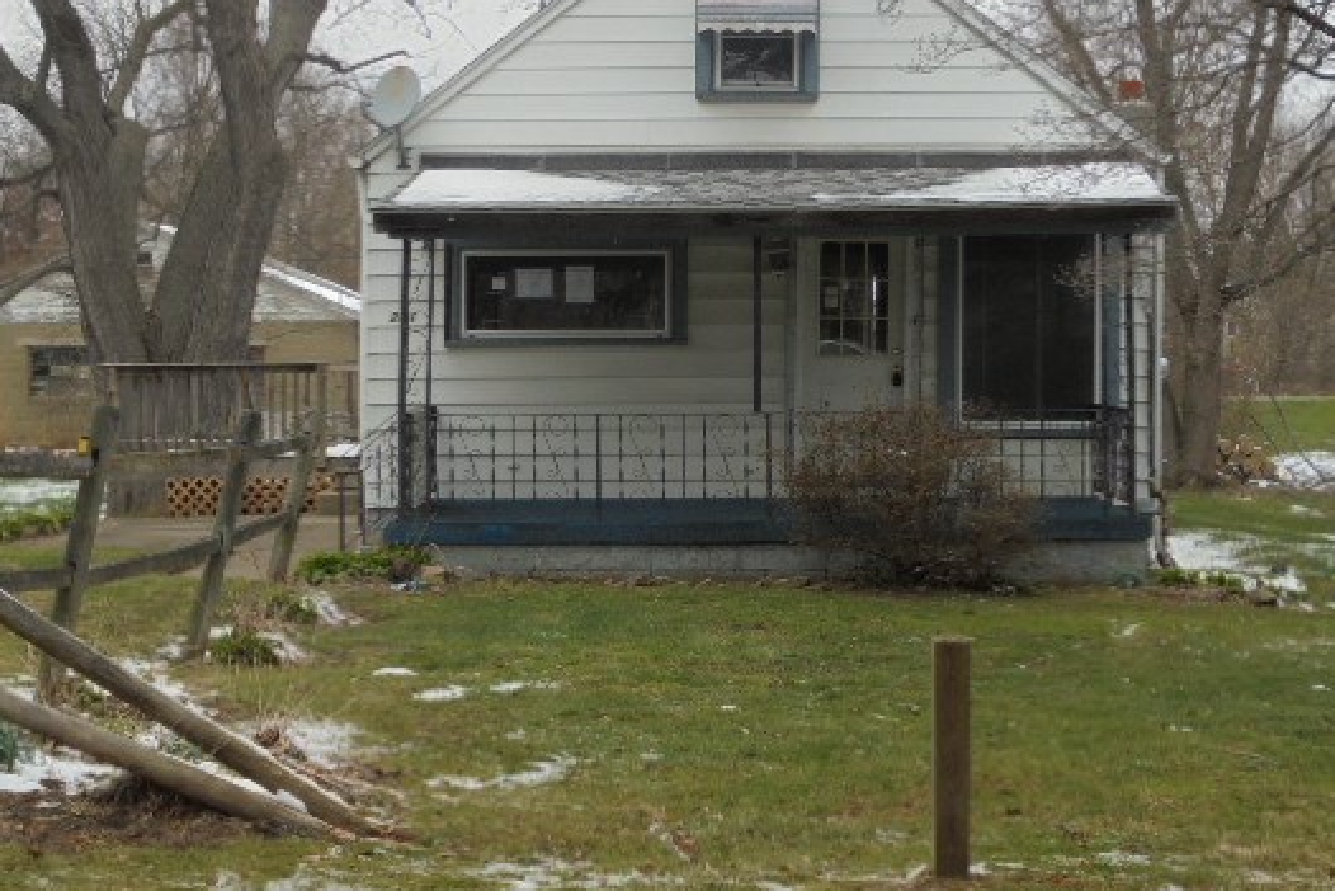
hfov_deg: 32.4
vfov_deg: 21.9
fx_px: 2300
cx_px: 728
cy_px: 366
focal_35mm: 62
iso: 100
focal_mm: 8.9
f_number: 4.8
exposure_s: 1/200
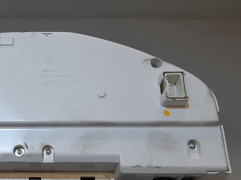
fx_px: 320
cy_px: 113
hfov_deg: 39.1
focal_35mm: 46
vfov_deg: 31.4
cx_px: 37
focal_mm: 3.93
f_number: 1.7
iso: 40
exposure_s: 1/127
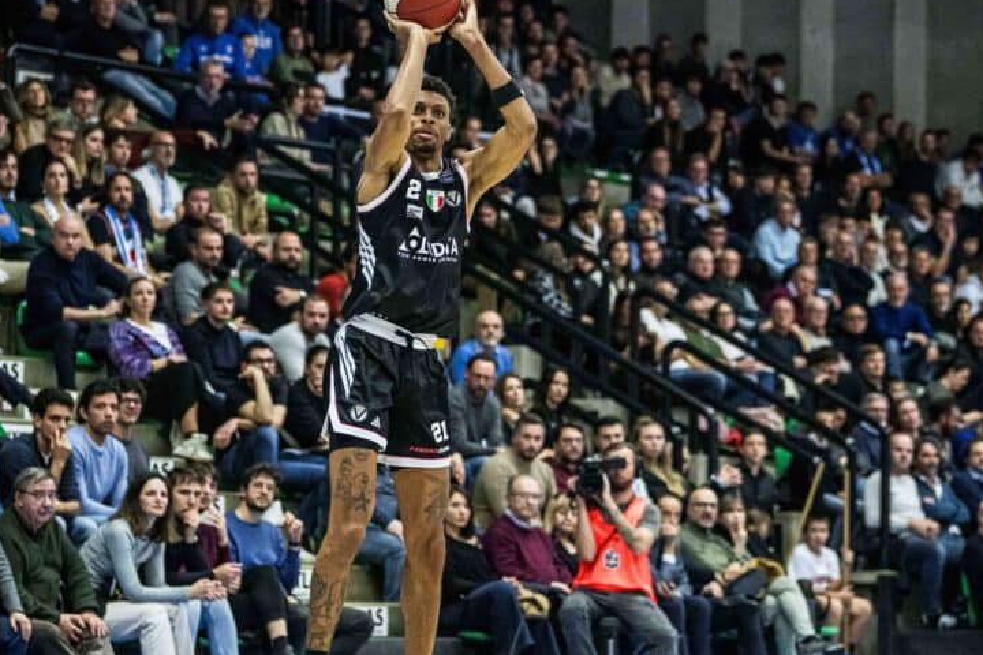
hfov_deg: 16.0
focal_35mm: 128
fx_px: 3495
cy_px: 339
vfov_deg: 10.7
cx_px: 519
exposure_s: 1/1000
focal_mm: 90
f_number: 2.8
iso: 5000
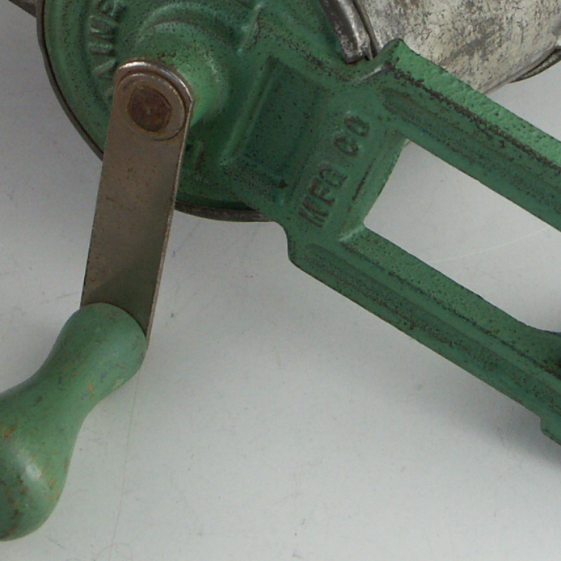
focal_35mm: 106
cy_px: 170
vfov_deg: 16.4
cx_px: 382
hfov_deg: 16.4
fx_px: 1944
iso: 100
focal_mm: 10.26
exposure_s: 1/80
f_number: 4
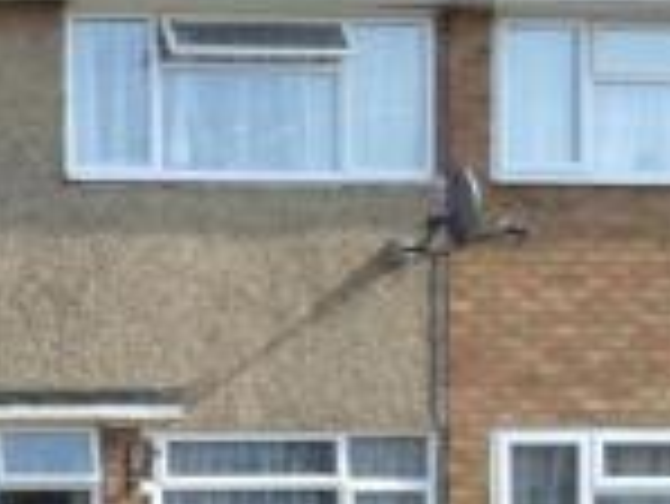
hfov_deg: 18.3
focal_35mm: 86
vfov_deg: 16.7
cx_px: -506
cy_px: 533
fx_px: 1666
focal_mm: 4
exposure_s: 1/640
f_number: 3
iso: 100
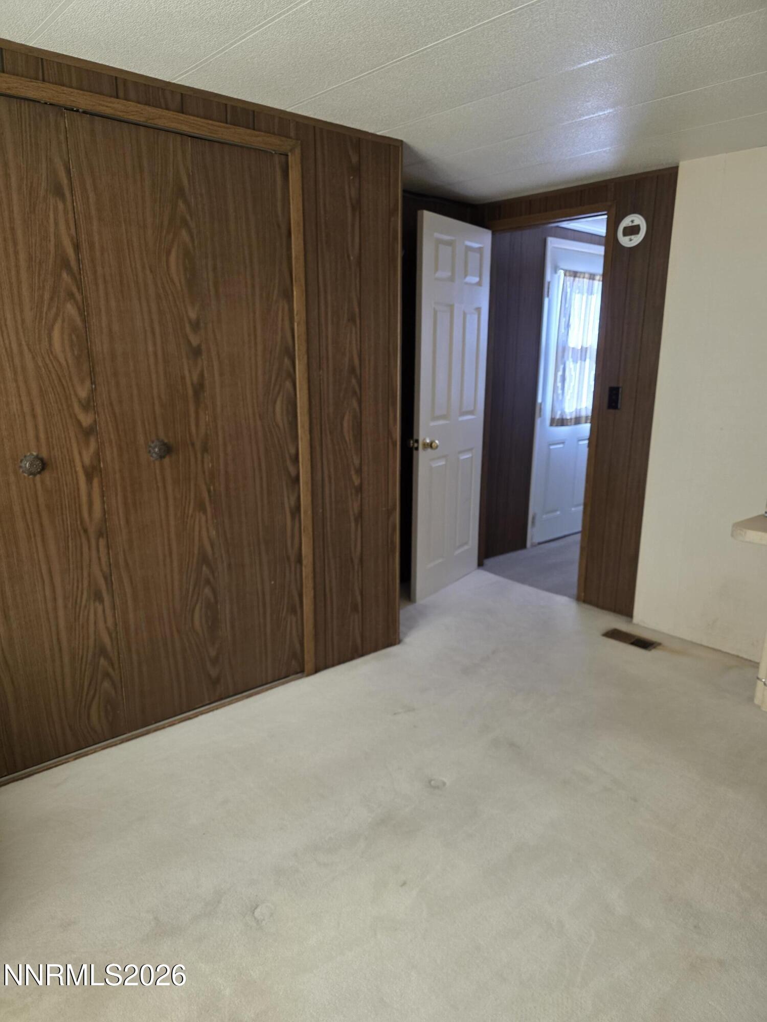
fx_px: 679
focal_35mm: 23
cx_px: 384
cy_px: 511
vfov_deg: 73.9
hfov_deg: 58.9
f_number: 1.7
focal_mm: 6.3
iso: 320
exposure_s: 1/120
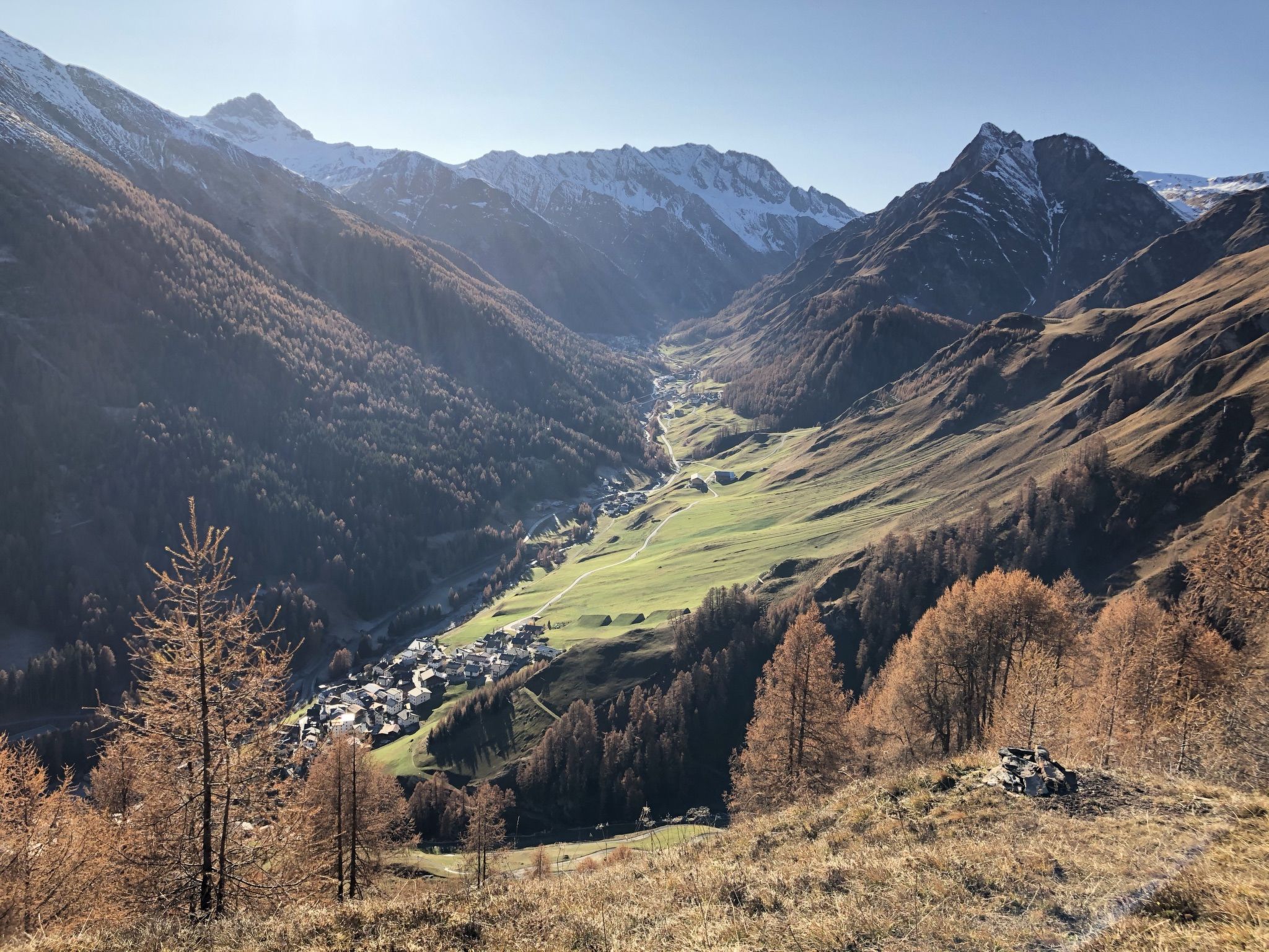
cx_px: 634
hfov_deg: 63.4
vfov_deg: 49.7
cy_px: 476
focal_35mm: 28
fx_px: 1026
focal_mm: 4
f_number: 1.8
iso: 20
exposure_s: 1/827
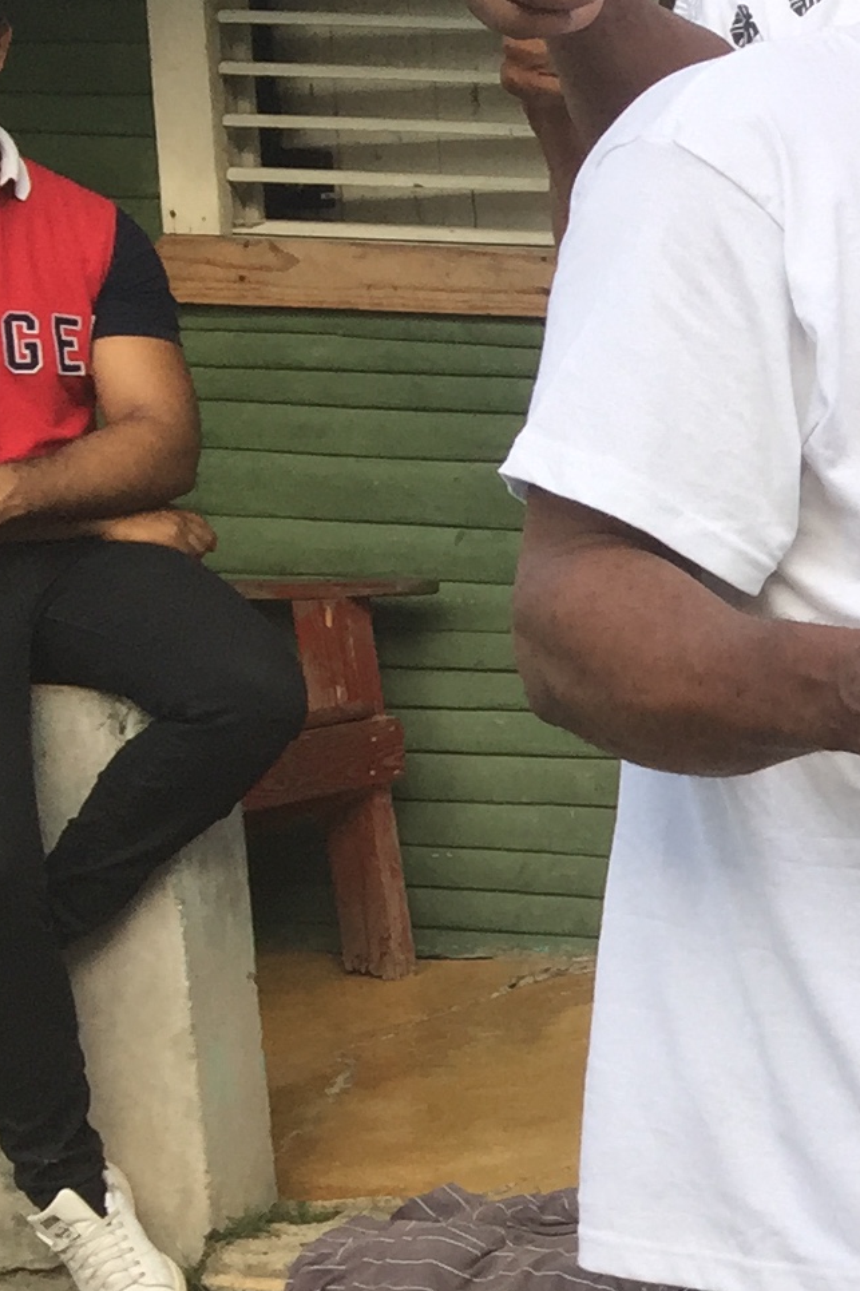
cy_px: 985
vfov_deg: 19.9
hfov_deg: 11.4
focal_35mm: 102
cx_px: 2005
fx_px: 3656
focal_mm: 4.15
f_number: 2.2
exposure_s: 1/229
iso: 32
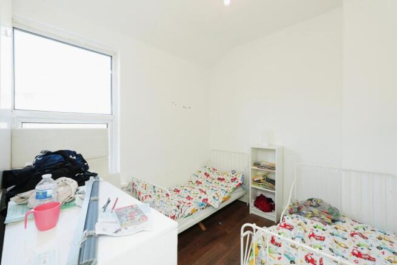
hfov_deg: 100.4
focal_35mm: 15
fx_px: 165
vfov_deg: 77.4
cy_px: 132
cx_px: 198
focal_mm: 10
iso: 400
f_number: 5
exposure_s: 1/100
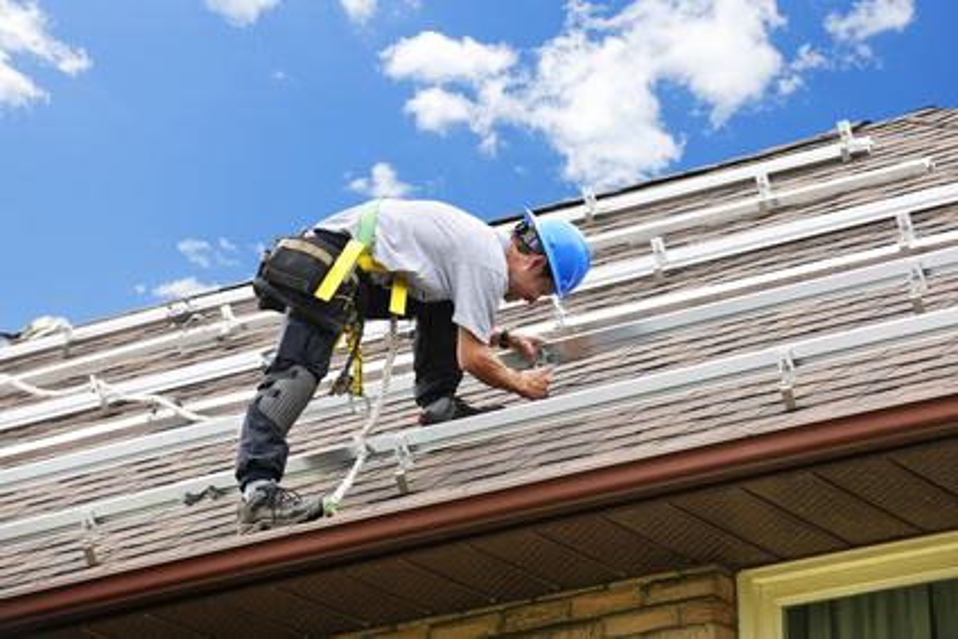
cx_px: 479
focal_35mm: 160
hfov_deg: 12.8
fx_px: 4259
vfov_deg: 8.6
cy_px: 320
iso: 200
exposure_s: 1/125
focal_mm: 160
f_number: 8
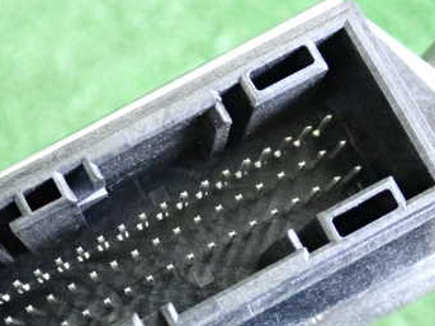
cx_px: 138
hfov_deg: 25.2
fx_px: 967
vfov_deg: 19.0
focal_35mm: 77
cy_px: 232
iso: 4000
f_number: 2.9
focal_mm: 7.84
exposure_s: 1/125
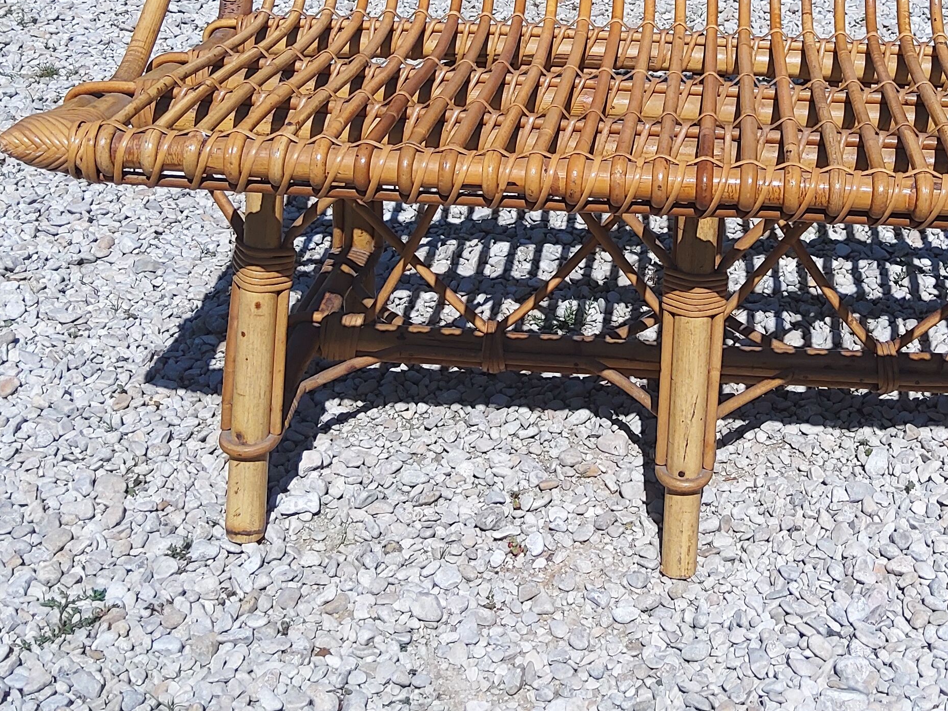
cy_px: 56
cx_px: 655
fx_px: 1589
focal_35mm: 58
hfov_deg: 32.9
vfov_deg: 24.4
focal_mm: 3.08
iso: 40
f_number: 2
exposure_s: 1/1548
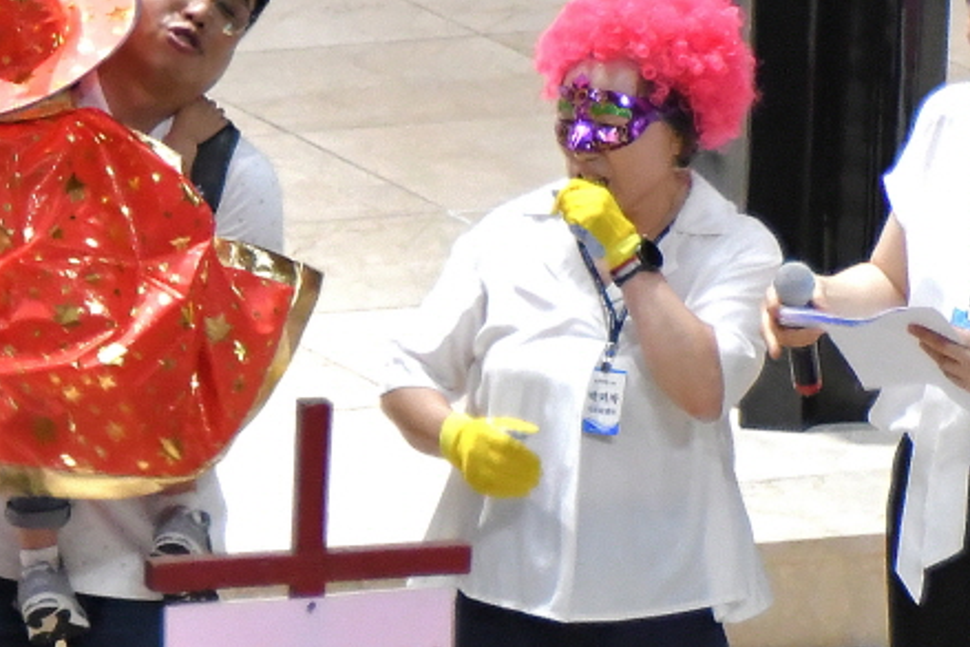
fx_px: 14446
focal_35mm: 536
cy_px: 643
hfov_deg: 3.8
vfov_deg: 2.6
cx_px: -274
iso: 3200
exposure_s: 1/80
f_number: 5.6
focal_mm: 105
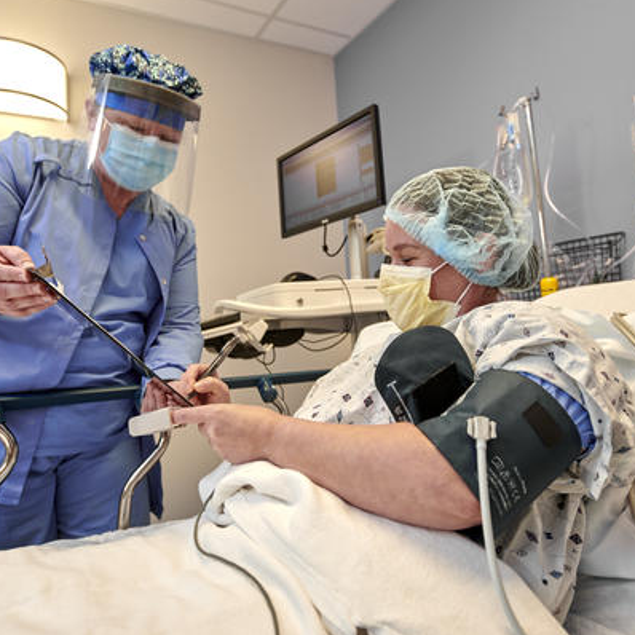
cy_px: 306
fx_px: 540
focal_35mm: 26
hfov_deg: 60.9
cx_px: 300
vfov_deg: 60.9
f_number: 4.5
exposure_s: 1/100
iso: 400
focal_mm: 19
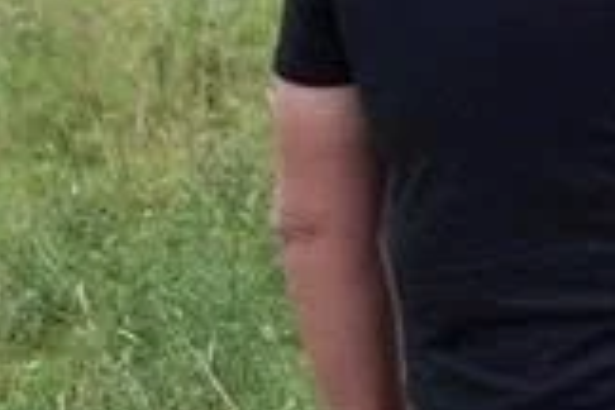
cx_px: 1754
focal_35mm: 458
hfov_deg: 4.4
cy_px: 330
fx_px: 7824
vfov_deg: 3.0
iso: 200
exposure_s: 1/320
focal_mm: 46
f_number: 9
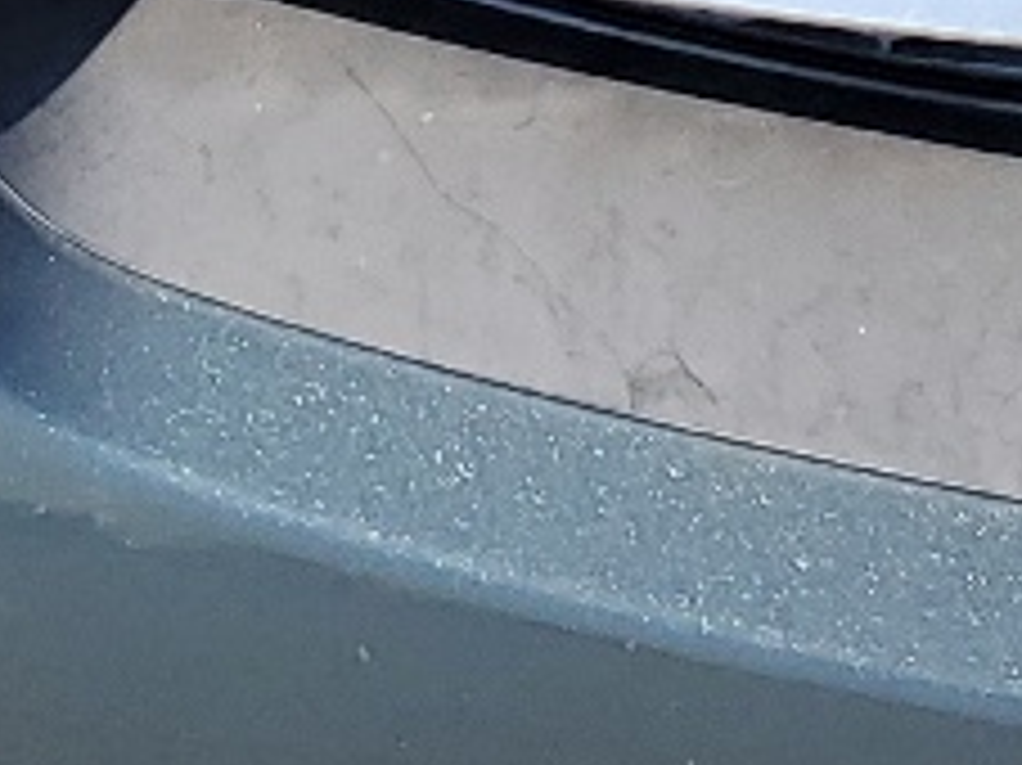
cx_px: 1544
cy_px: -1611
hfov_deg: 10.4
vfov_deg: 7.1
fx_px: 5400
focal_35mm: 183
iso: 50
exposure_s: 1/2000
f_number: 1.5
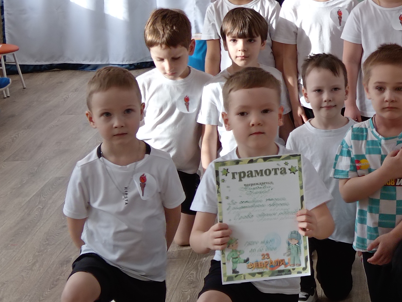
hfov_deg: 21.2
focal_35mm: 88
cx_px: 439
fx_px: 1022
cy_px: 40
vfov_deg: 16.6
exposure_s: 1/100
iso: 175
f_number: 1.9
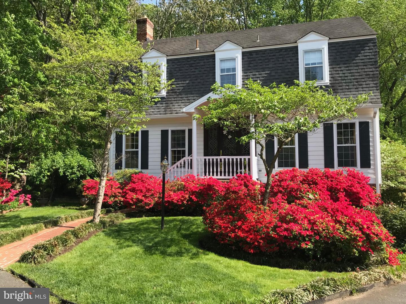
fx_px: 328
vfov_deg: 49.7
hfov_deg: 63.5
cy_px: 152
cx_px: 203
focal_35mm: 28
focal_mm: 3.99
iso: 20
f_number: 1.8
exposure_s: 1/818
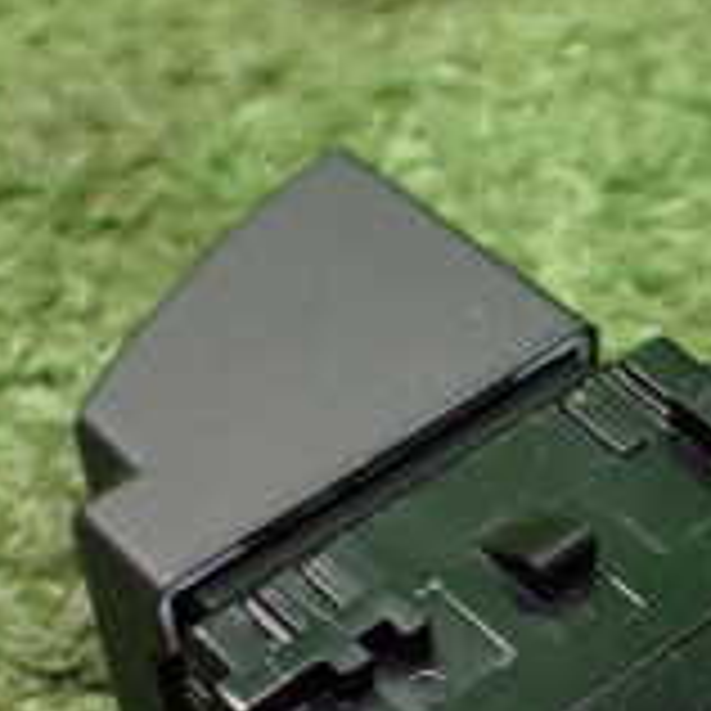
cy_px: 630
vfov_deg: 17.0
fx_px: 2347
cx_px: 716
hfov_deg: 16.8
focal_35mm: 101
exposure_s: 1/100
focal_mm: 5.4
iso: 800
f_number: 2.3
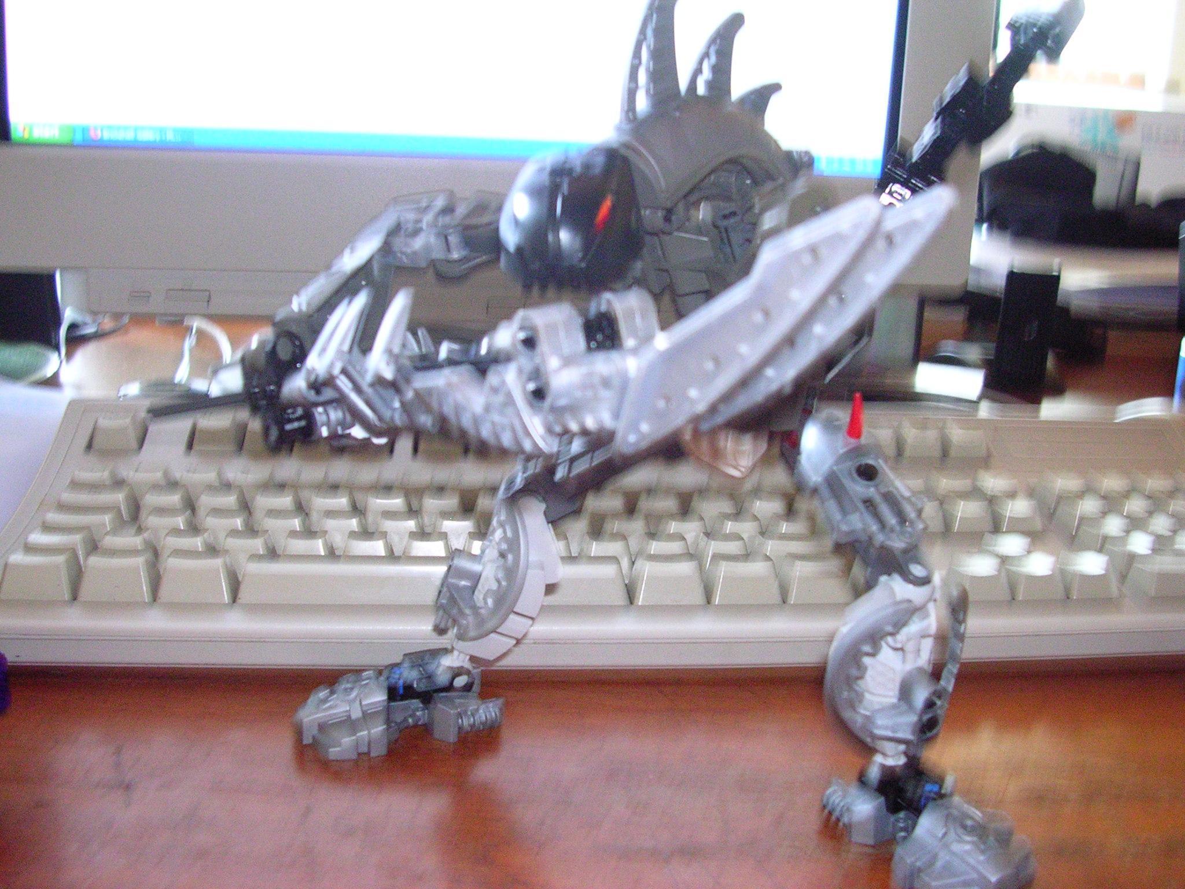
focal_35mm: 38
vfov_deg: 37.7
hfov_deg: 49.0
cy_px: 444
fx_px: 1301
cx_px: 592
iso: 400
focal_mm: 5.8
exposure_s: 1/4.7
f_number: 2.8
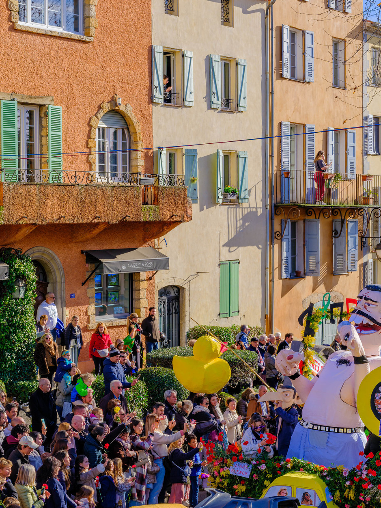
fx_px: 1100
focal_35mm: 75
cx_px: 229
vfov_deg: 25.4
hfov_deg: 19.6
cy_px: 422
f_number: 11
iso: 320
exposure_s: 1/125
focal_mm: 55
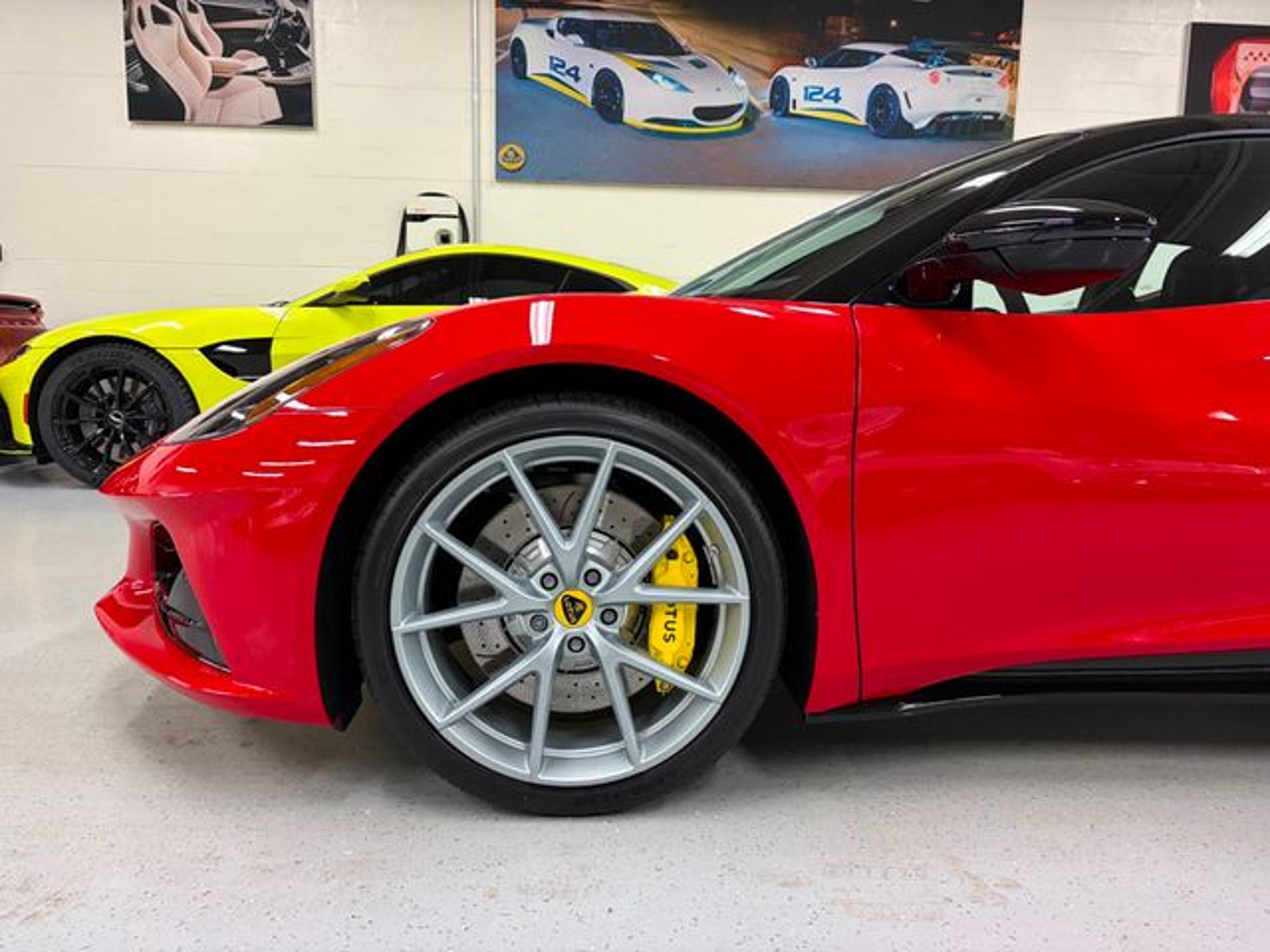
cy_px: 476
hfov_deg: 67.3
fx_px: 954
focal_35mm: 26
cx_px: 635
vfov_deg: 53.1
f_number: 1.6
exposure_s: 1/60
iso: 320
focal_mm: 5.96
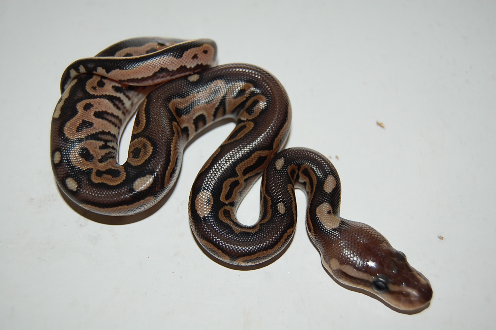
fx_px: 723
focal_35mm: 52
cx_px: 248
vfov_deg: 25.7
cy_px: 165
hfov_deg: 37.9
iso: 220
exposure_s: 1/60
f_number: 4.8
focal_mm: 35
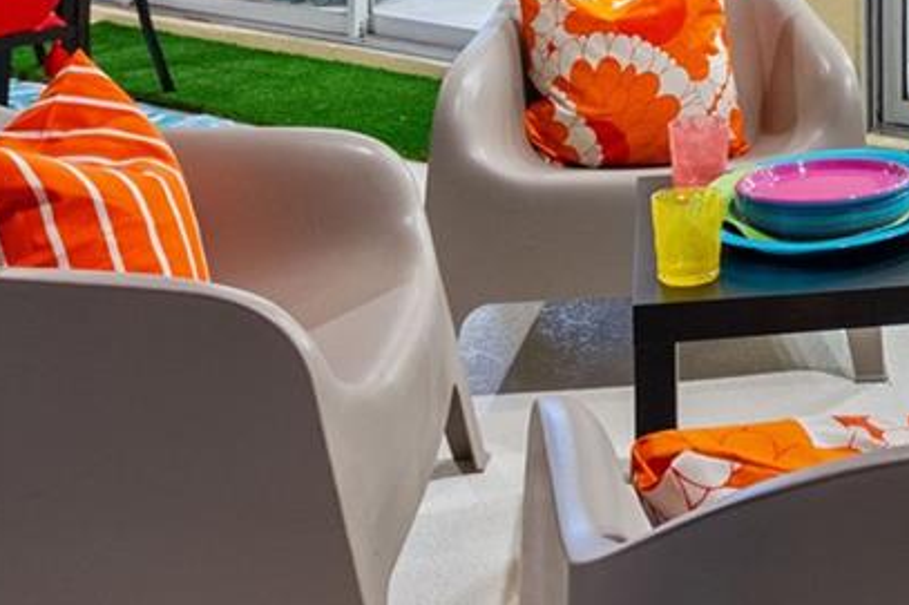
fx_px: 1489
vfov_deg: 19.8
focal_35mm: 59
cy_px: -308
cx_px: 934
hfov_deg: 31.1
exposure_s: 1/5
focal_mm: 10
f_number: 4.5
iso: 800
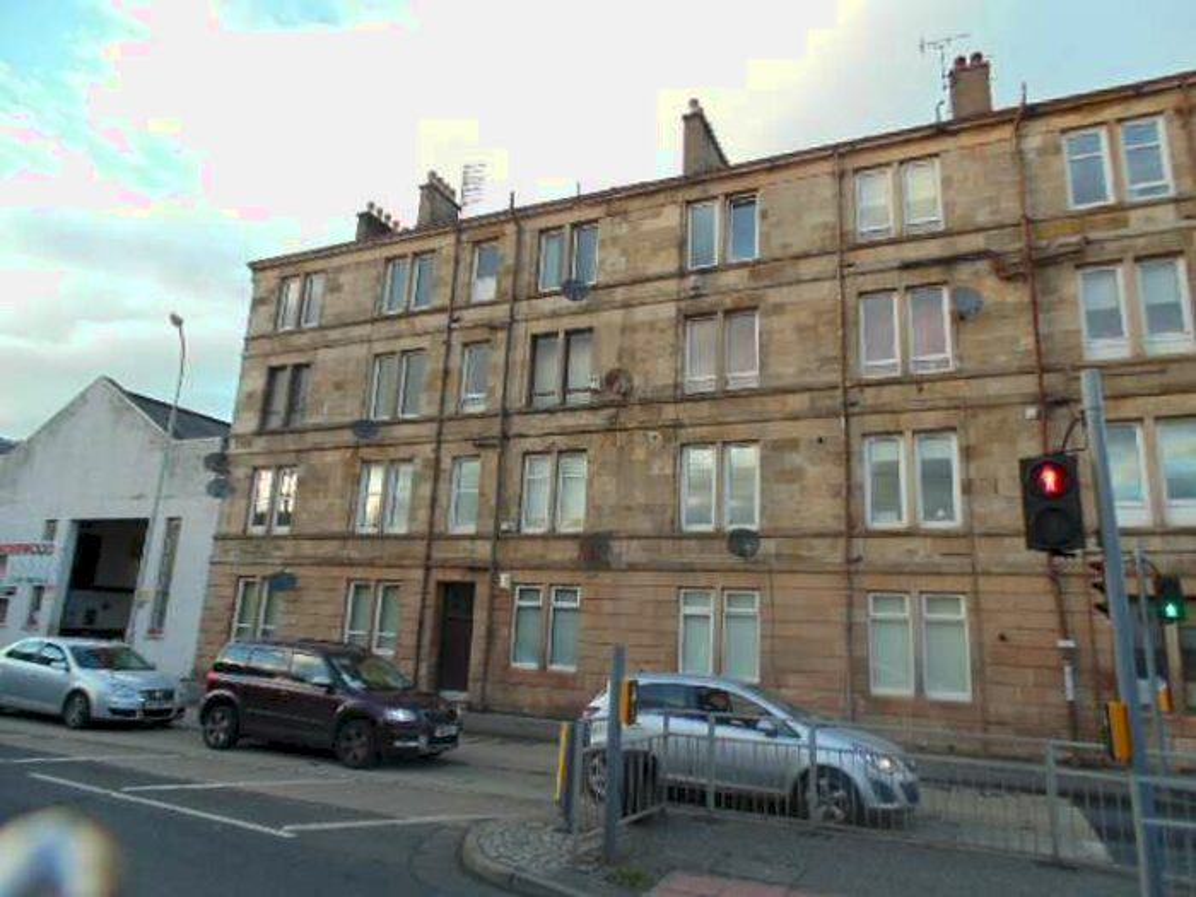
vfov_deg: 61.1
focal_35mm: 22
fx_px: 760
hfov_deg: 76.4
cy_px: 448
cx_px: 598
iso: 80
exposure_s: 1/100
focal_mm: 4
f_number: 3.1
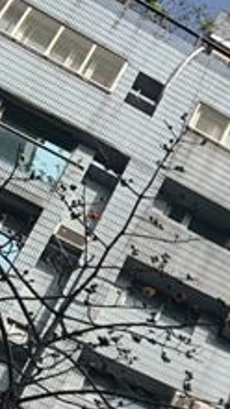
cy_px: 583
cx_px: 824
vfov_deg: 16.2
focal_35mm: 123
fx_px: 1336
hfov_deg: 7.7
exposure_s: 1/2833
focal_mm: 4.25
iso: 25
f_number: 1.8
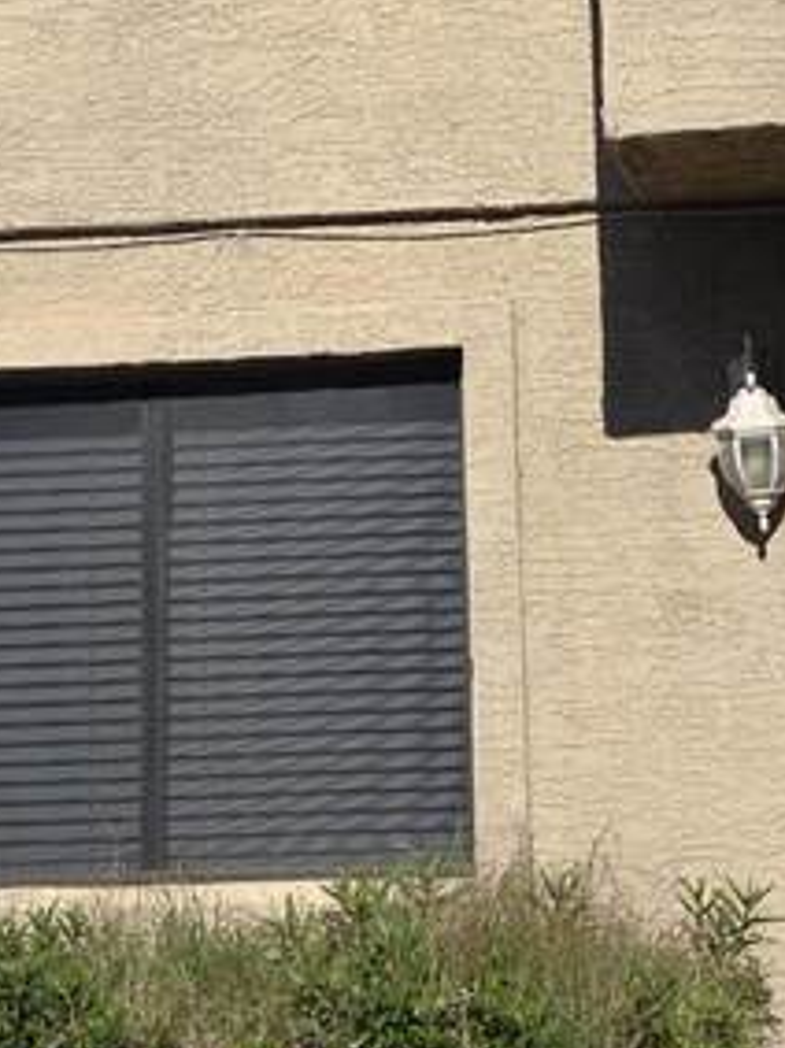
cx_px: 592
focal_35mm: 78
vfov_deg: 24.6
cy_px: 211
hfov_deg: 18.8
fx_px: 2360
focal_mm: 5.4
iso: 25
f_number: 1.8
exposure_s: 1/2835
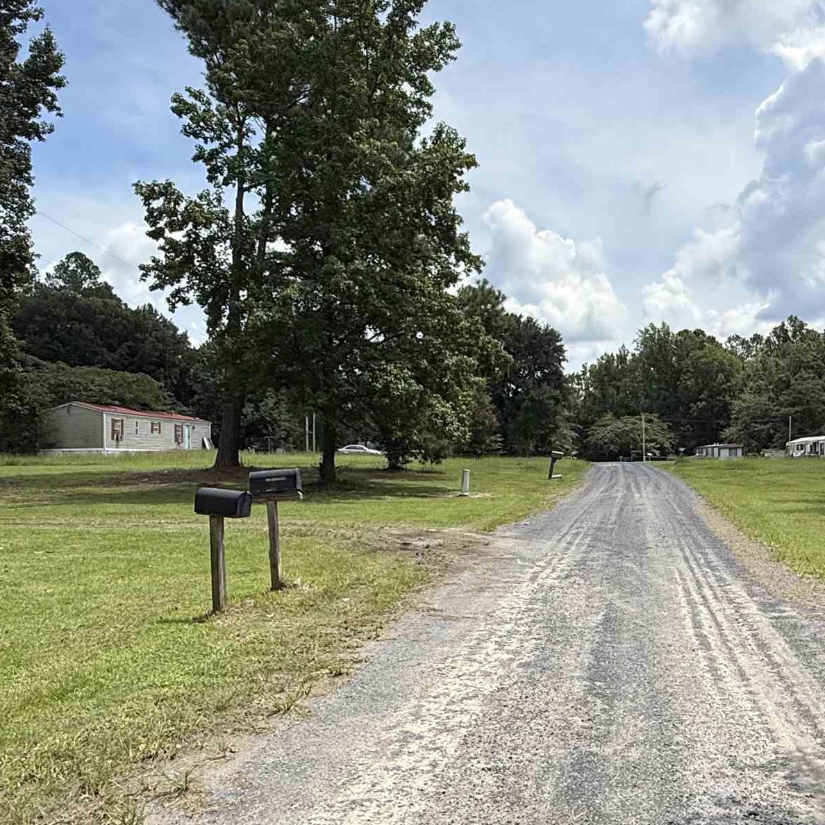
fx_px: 863
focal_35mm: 32
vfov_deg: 51.0
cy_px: 449
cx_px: 558
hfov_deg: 50.1
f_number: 2.2
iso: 50
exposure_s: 1/2092
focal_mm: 2.22
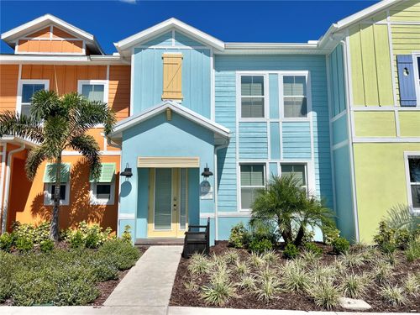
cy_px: 158
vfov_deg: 53.1
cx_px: 210
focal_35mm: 26
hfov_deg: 67.3
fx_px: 315
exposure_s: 1/12658
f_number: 1.5
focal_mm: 5.7
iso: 50
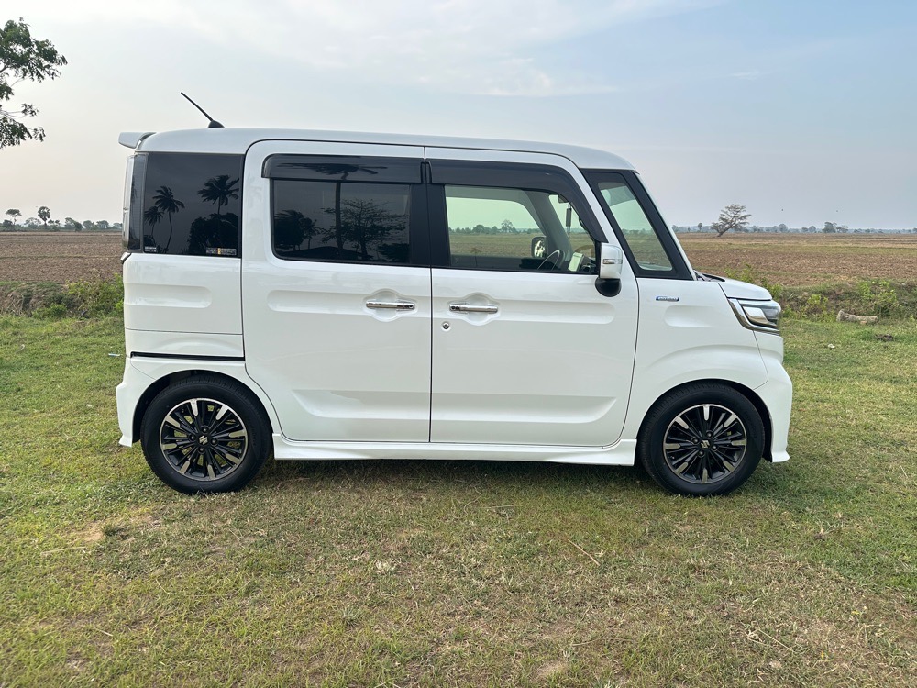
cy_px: 344
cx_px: 458
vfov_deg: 56.8
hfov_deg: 71.6
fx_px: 636
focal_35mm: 24
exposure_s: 1/587
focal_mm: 6.86
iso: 80
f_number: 1.78
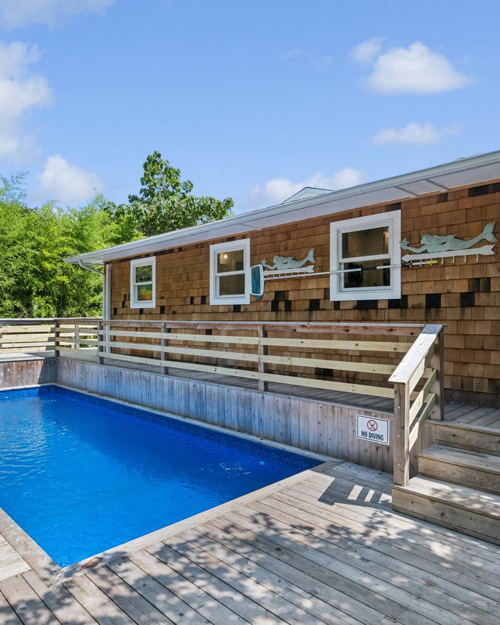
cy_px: 314
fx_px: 407
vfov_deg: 75.0
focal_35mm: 22
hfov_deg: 62.4
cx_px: 194
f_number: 14
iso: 640
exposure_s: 1/500
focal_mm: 15
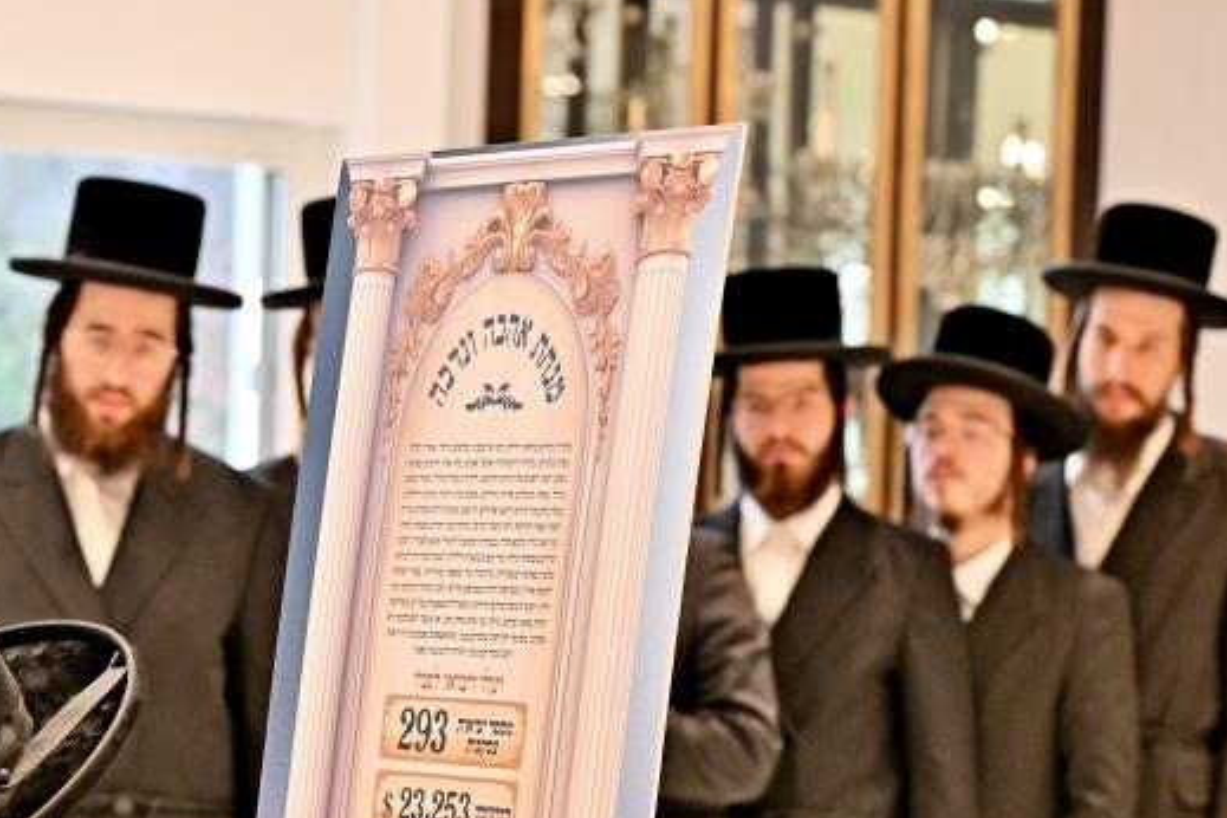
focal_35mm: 142
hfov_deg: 14.4
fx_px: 4839
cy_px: 744
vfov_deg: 9.6
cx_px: 326
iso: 1000
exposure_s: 1/200
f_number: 4
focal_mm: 72
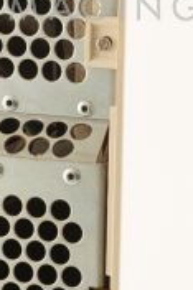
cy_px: -18
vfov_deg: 8.0
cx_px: 35
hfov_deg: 5.4
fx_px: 2063
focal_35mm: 256
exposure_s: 1/125
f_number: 11
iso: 1600
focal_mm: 50
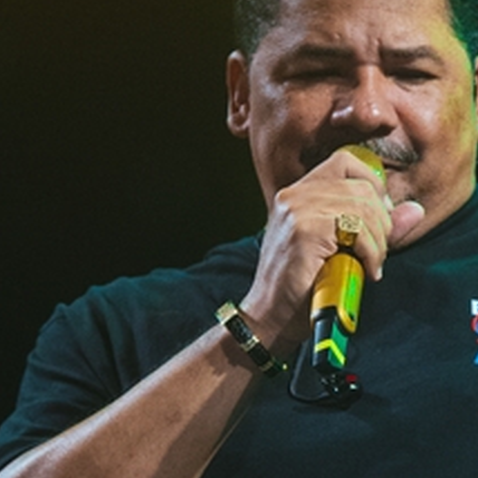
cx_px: 331
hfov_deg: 3.3
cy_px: 323
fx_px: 8421
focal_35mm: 539
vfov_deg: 3.3
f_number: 2.8
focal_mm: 122
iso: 2500
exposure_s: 1/800
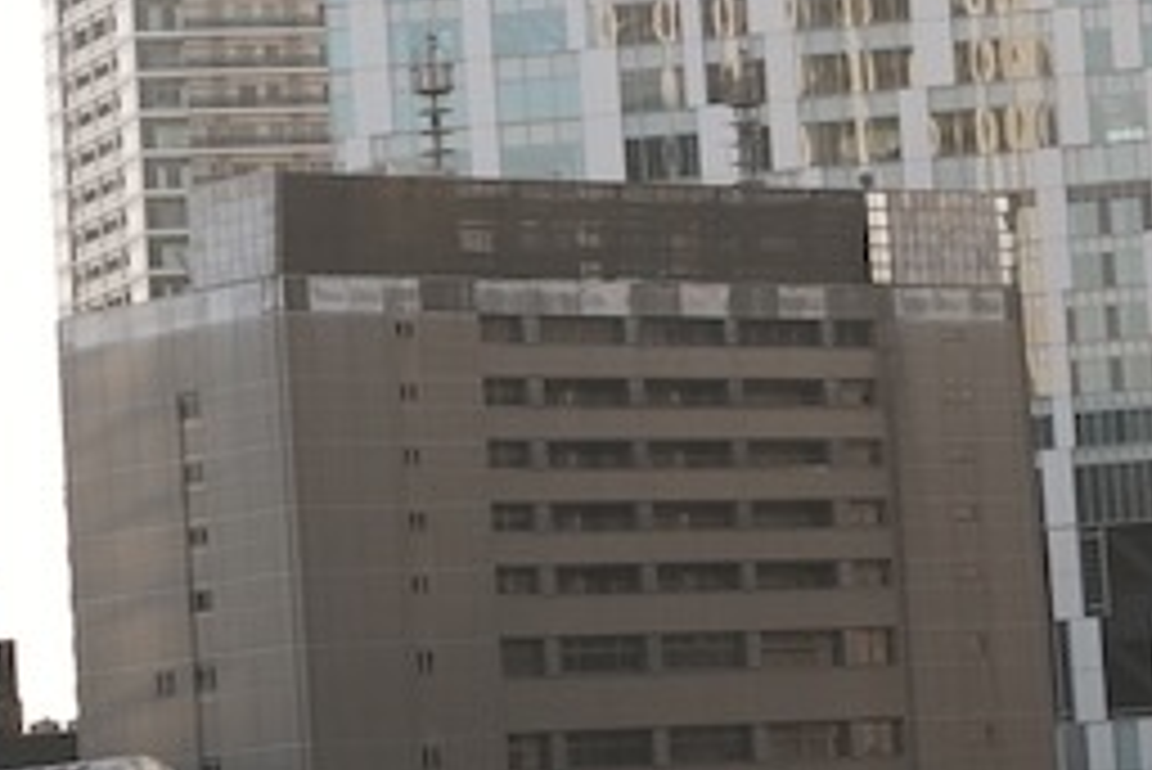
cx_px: 652
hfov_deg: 9.4
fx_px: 7012
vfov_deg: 6.3
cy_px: 7
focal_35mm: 219
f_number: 2.2
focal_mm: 35
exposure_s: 1/6000
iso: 640
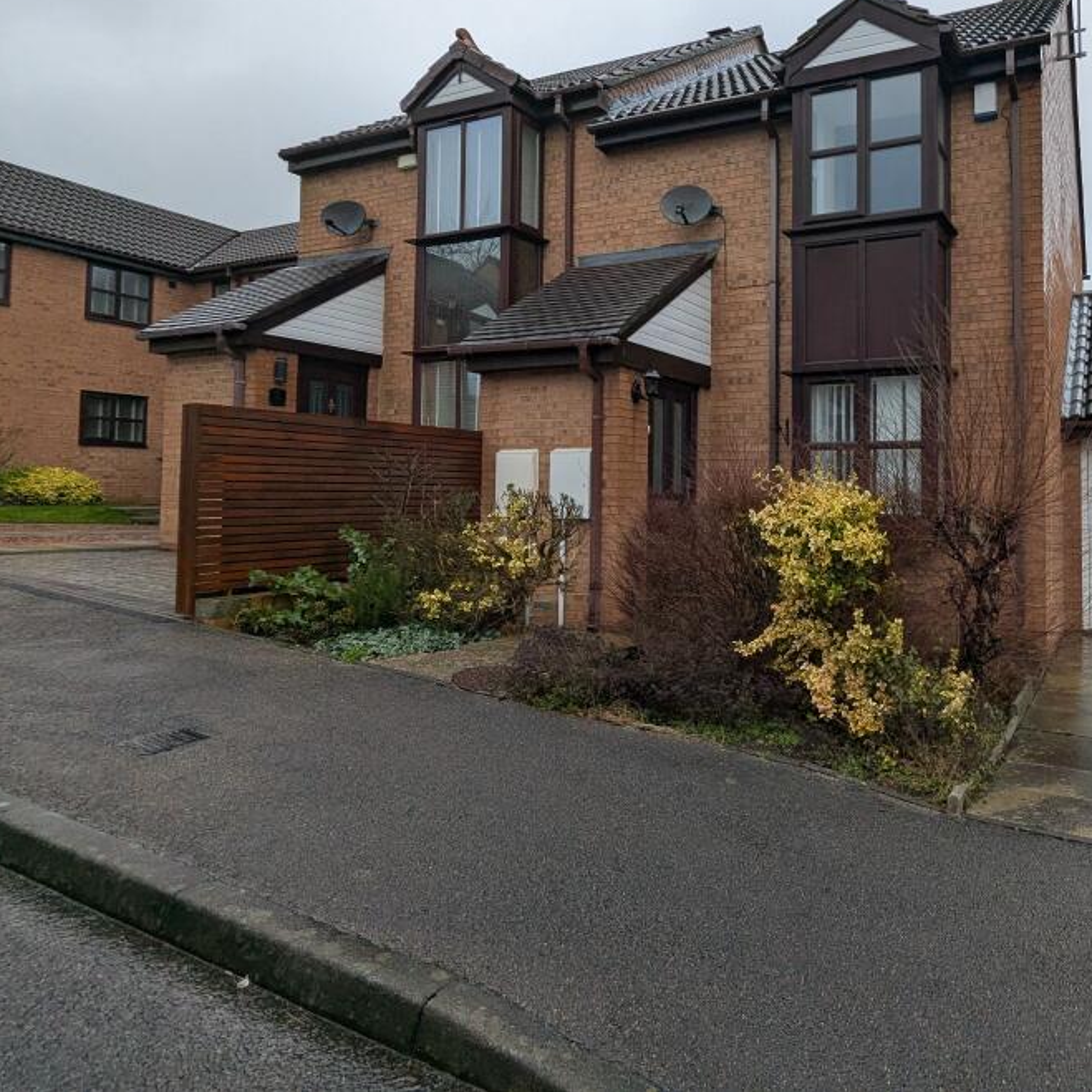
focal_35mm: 22
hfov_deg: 65.8
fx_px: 785
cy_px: 455
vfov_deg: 69.1
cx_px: 805
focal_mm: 2.35
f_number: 2.2
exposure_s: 1/144
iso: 51
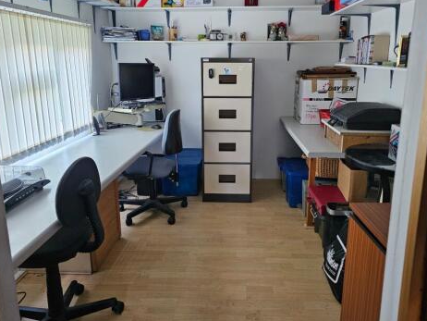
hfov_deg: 61.6
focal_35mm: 29
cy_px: 140
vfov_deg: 48.2
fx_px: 358
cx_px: 230
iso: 640
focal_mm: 6.3
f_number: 1.7
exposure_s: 1/60
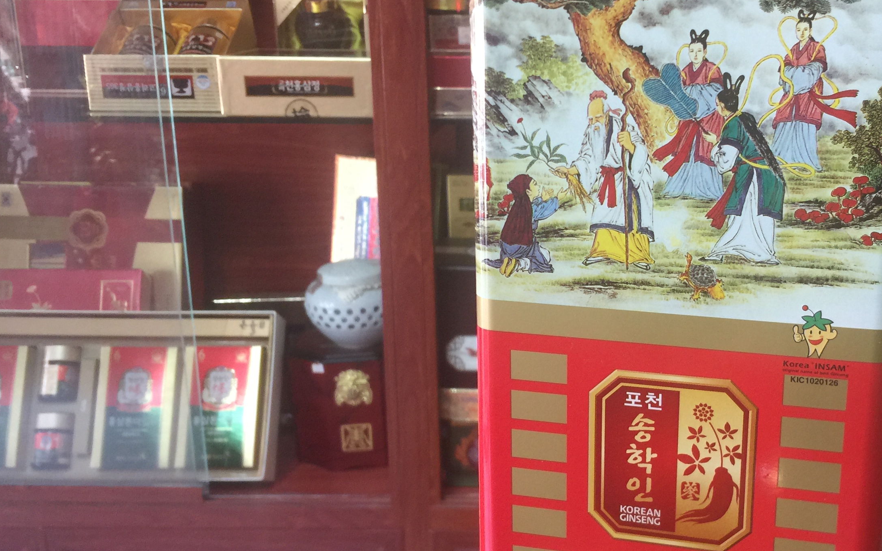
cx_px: 603
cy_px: 338
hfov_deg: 42.8
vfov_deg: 27.9
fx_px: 1106
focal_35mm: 46
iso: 50
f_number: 2.2
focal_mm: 4.15
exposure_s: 1/17
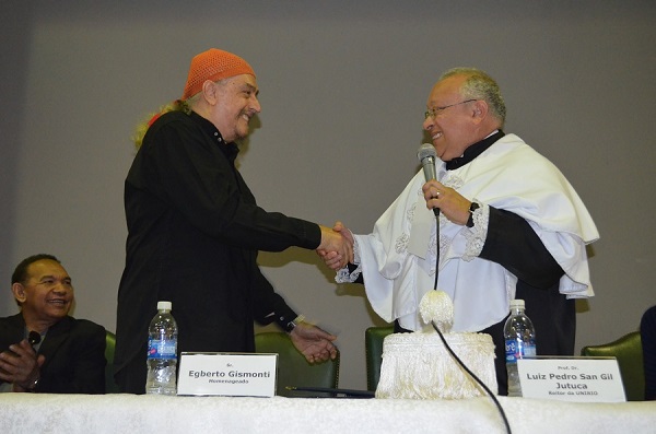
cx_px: 328
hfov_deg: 43.7
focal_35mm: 45
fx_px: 818
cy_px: 217
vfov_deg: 29.7
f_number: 4.5
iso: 3200
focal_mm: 30
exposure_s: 1/60
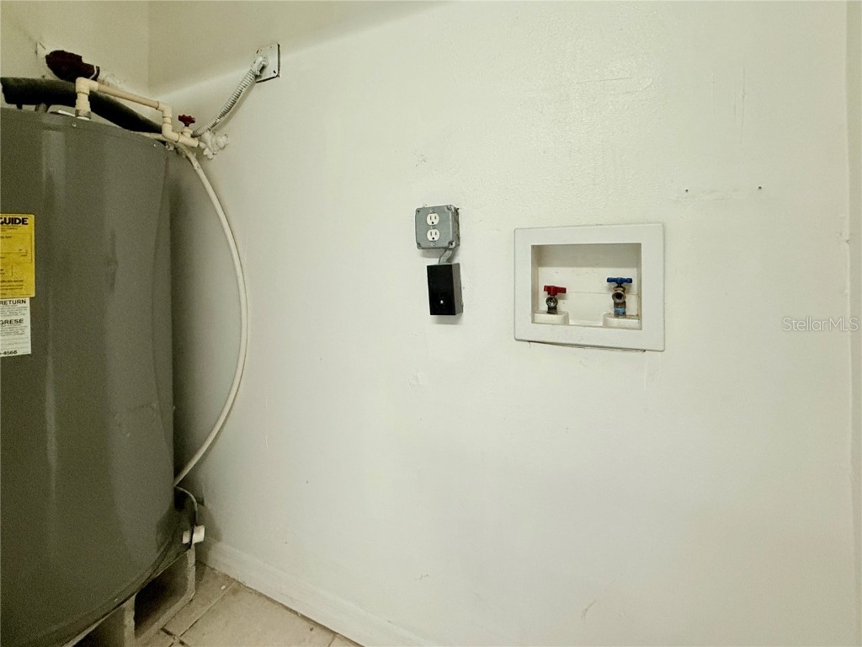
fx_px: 349
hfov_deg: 102.1
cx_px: 431
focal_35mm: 14
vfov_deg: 85.7
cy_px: 324
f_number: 2.2
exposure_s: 1/60
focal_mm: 2.22
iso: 400
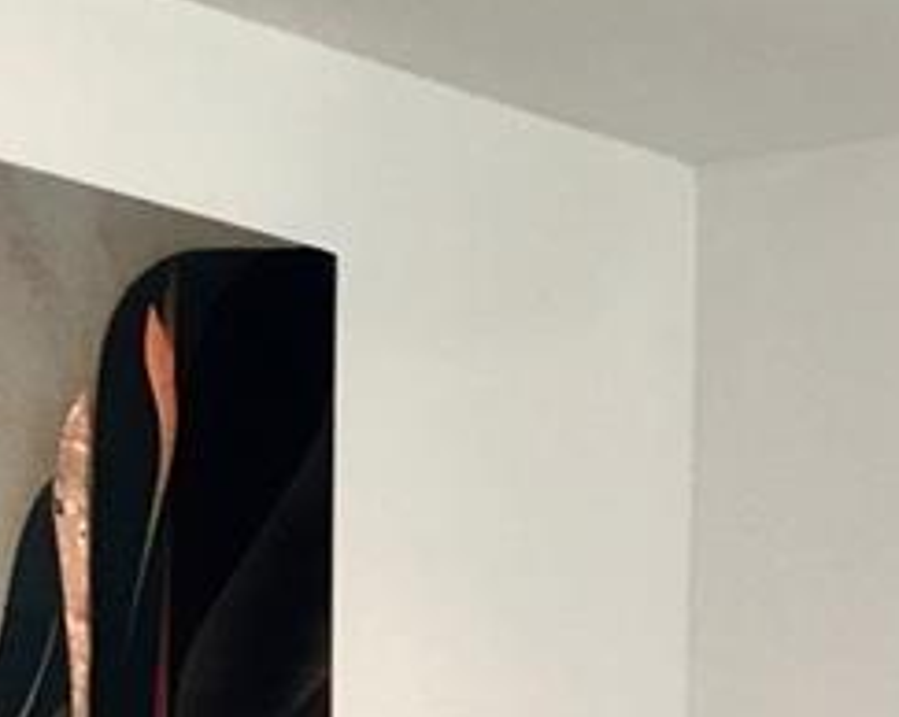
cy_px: 1404
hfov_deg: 13.5
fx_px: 3722
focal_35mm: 140
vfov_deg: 10.2
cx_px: 951
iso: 25
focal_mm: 4.15
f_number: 2.2
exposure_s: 1/15
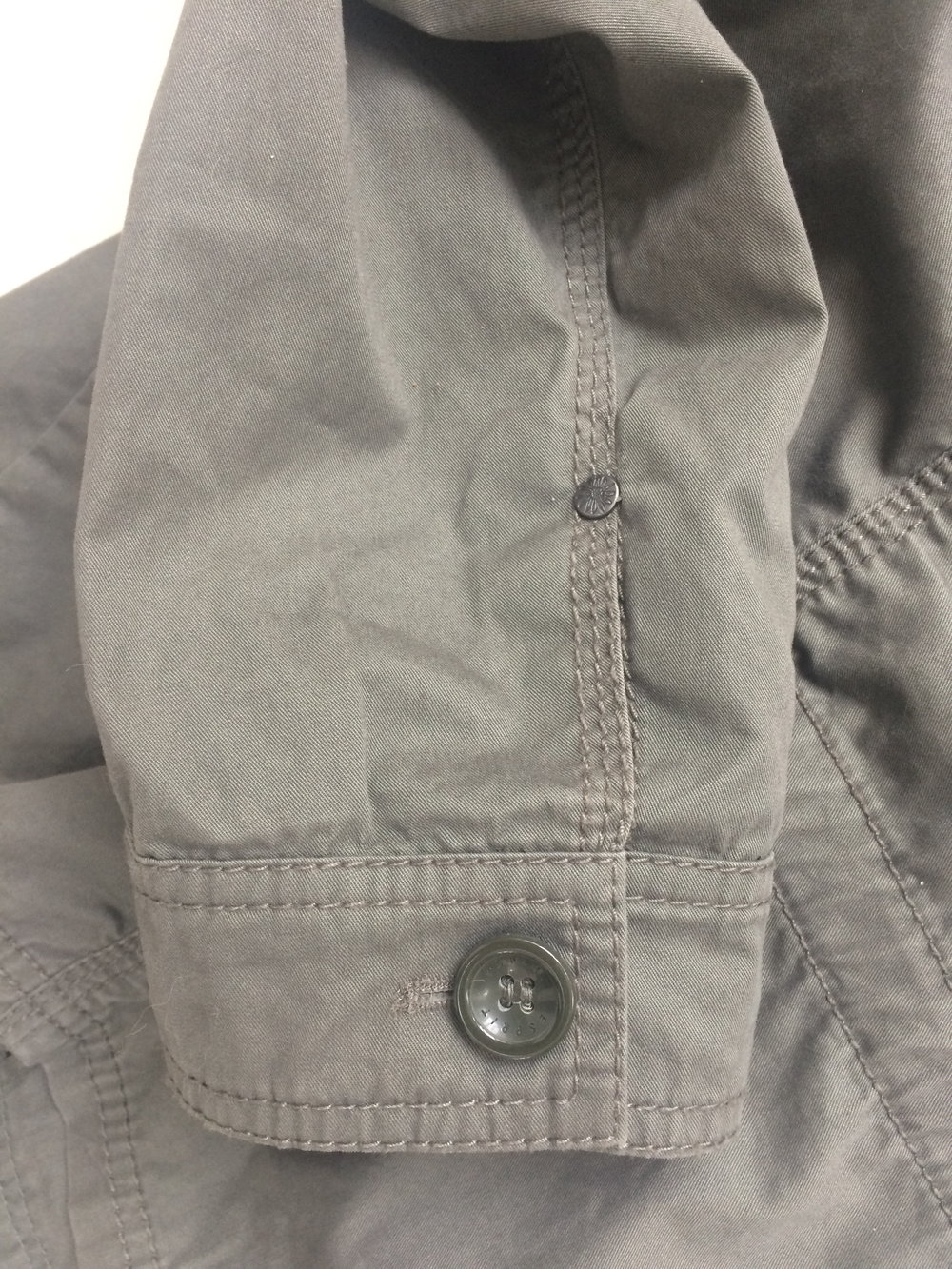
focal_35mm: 29
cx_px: 476
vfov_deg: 61.7
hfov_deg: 48.2
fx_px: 1063
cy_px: 634
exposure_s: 1/33
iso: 125
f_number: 2.2
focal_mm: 4.15
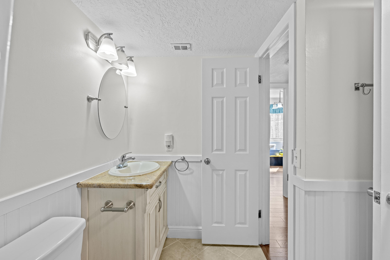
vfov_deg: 79.2
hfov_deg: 102.3
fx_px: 157
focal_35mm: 14
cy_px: 130
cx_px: 195
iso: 400
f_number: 8
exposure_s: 1/10
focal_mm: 14.5
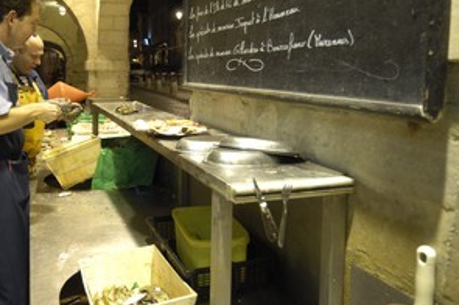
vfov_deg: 42.8
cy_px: 96
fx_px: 382
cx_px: 149
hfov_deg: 60.3
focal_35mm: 30
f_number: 4
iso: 400
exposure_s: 1/25
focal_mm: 14
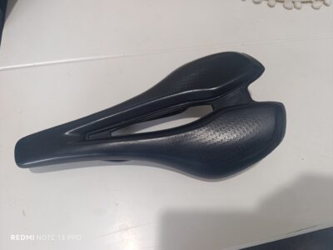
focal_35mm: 23
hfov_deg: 73.9
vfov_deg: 58.9
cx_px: 166
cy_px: 125
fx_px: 221
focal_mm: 6.14
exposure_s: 1/60
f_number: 1.6
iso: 1250
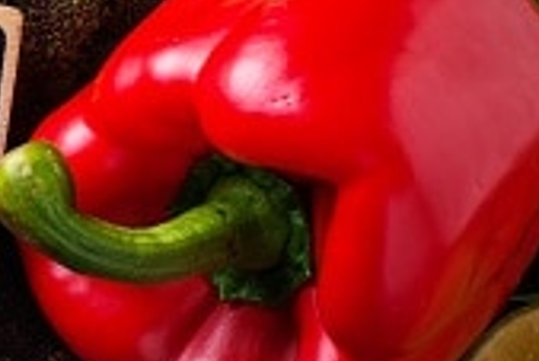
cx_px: -389
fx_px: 2652
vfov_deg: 7.8
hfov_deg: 10.9
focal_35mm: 177
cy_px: 77
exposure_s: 1/100
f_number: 9
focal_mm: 50
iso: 100
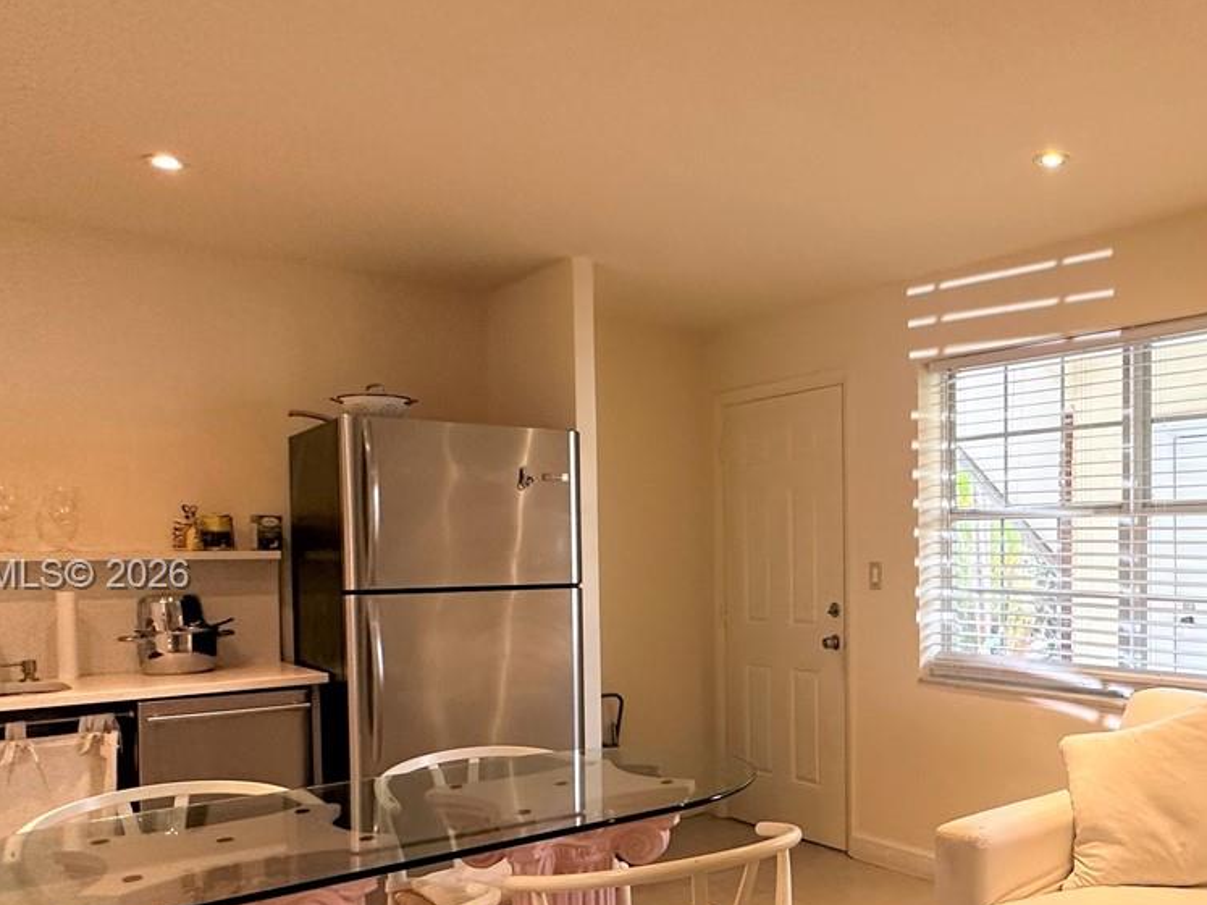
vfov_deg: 46.3
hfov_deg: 55.4
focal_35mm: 30
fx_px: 1046
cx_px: 979
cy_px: 577
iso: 250
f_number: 2.2
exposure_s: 1/120
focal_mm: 2.22
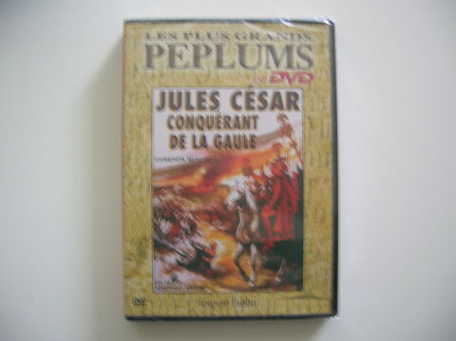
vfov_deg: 41.7
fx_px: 447
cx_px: 228
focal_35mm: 34
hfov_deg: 54.0
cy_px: 170
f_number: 2.9
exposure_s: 1/6.5
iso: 50
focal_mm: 5.7
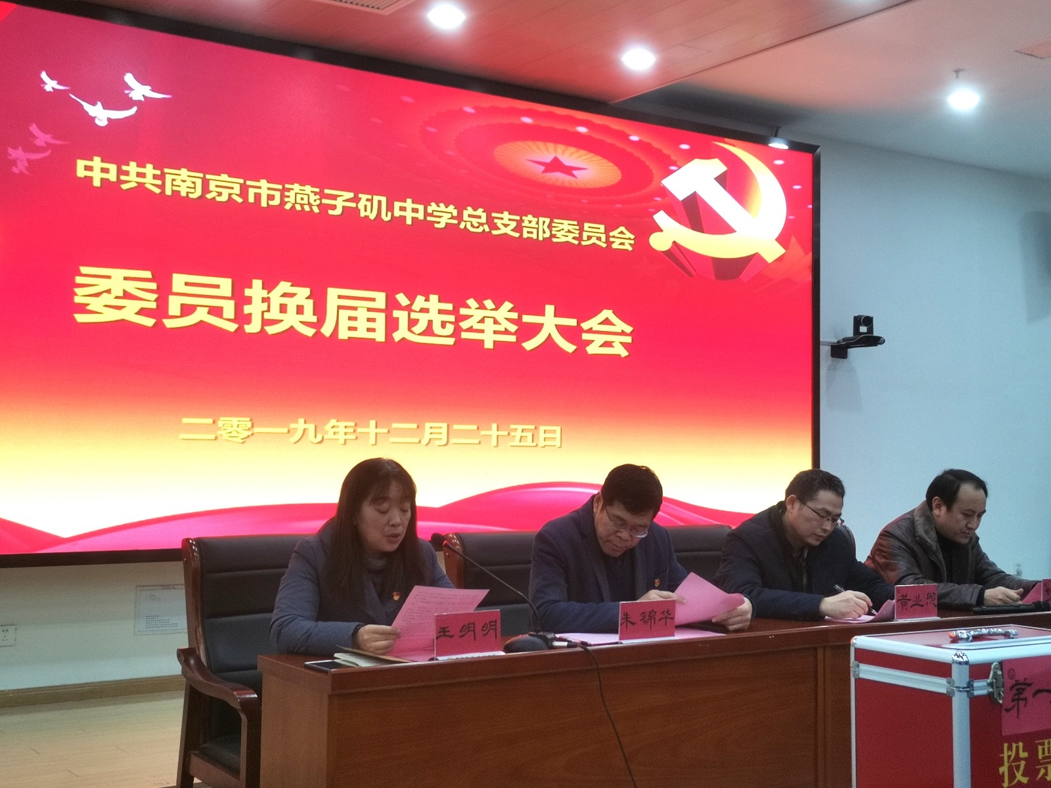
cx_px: 526
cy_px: 394
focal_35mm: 45
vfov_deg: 32.2
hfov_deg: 42.1
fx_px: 1366
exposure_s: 1/120
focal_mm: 4.75
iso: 125
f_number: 1.8
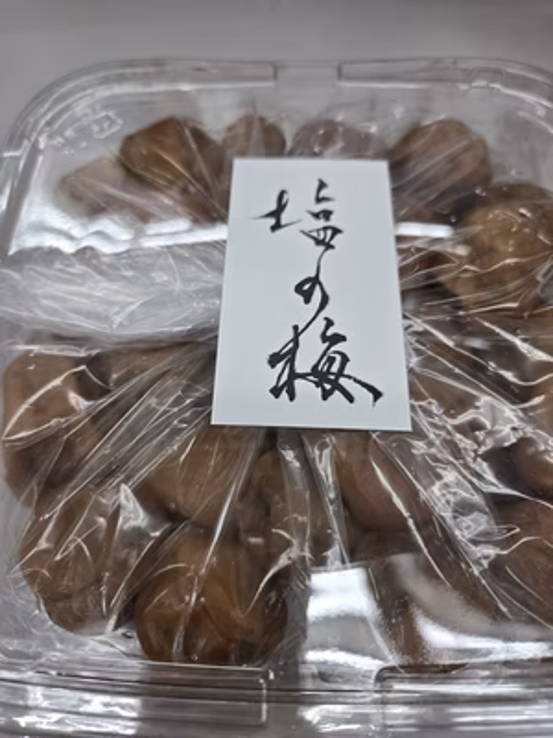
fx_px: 490
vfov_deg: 73.9
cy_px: 369
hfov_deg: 58.9
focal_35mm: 23
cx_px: 276
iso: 64
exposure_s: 1/180
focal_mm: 5.4
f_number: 1.8
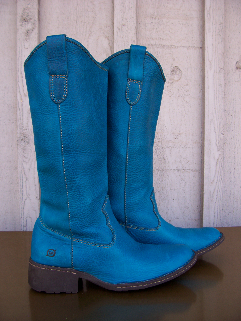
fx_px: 316
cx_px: 120
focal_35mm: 34
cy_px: 160
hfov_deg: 41.8
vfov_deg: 54.0
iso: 80
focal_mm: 5.6
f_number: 2.7
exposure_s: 1/92.9
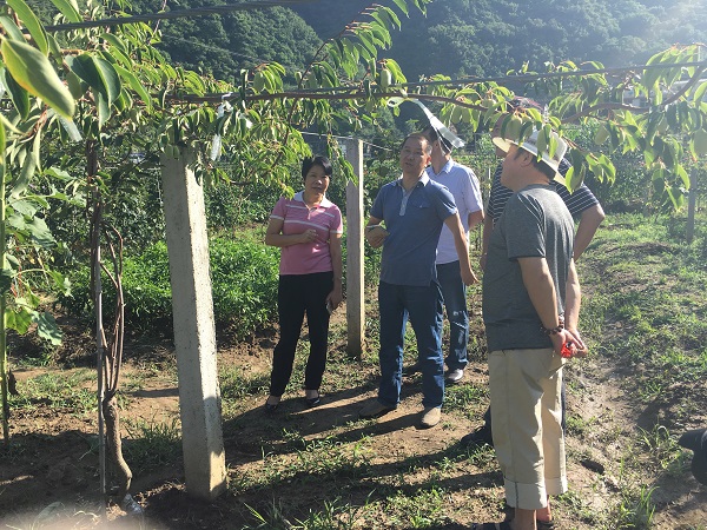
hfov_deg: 61.7
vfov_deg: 48.2
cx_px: 354
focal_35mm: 29
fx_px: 592
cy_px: 265
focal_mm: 4.15
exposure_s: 1/641
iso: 25
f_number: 2.2
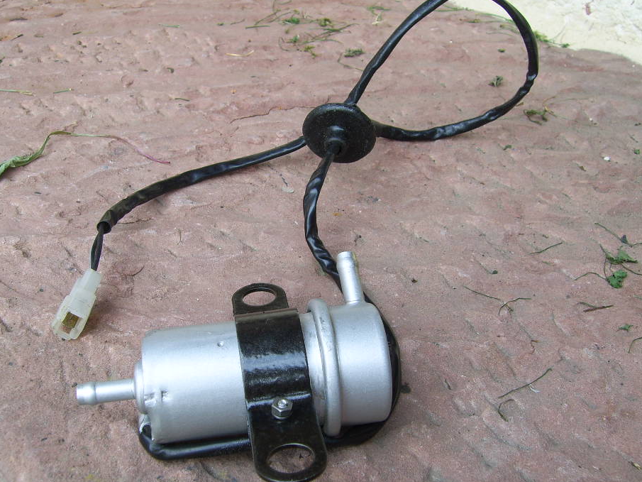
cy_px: 257
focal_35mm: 43
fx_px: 798
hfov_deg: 43.8
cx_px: 293
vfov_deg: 33.6
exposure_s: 1/80
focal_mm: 7.8
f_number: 4.5
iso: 50
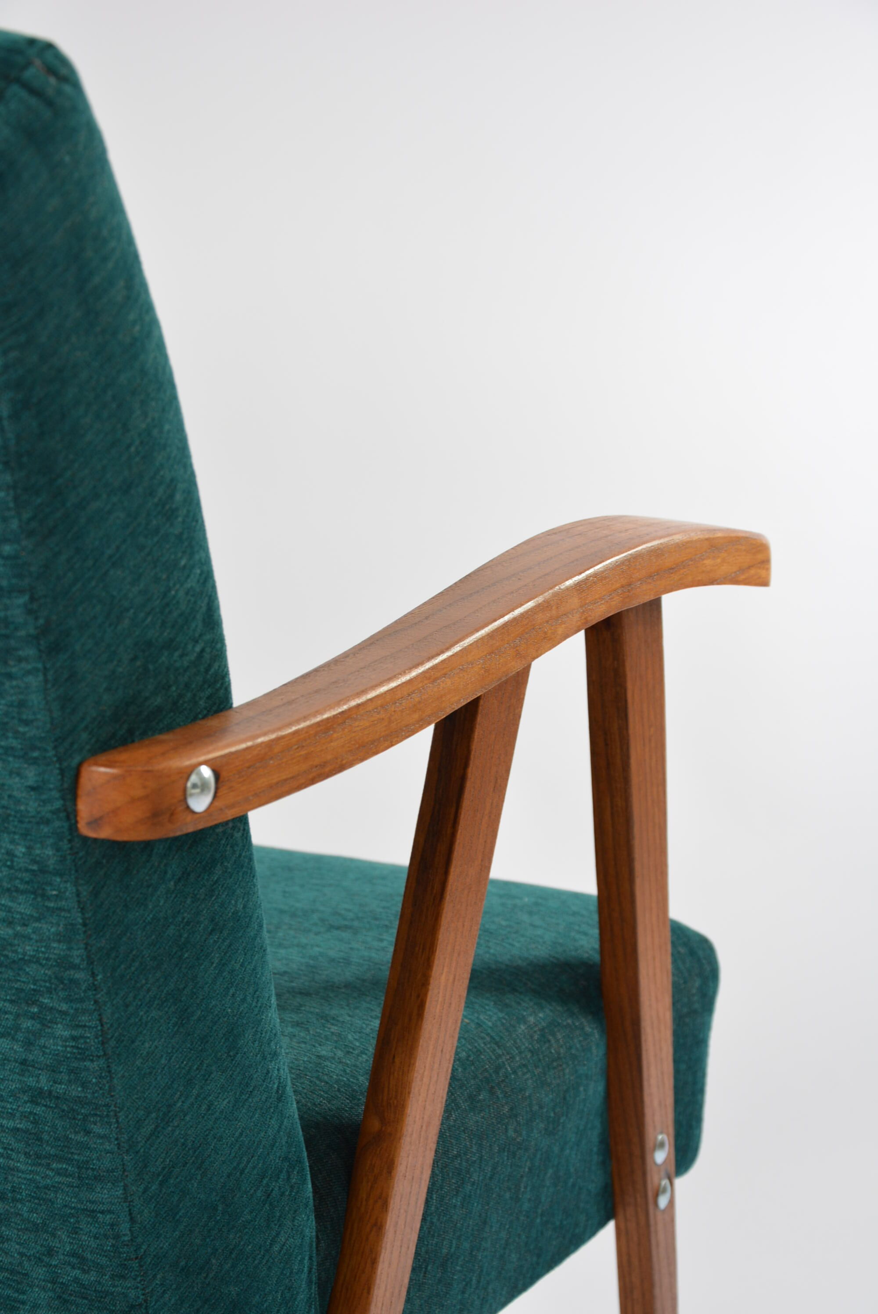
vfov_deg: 27.0
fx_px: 2738
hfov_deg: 18.2
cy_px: 657
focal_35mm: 75
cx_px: 439
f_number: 6.3
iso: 400
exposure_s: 1/60
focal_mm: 50
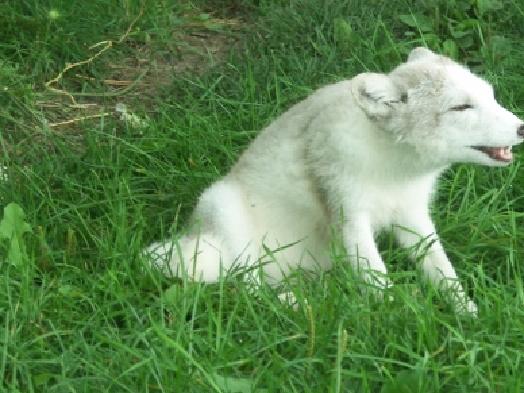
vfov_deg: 5.9
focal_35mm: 254
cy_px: 155
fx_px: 3845
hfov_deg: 7.8
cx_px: 344
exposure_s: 1/50
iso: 100
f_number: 3.6
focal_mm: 29.8
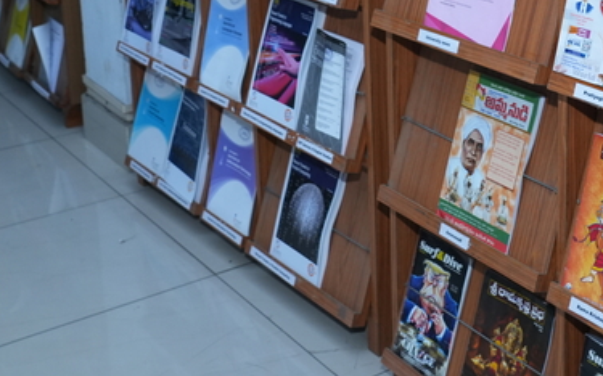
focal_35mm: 64
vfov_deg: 19.4
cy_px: -39
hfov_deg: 31.4
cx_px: 459
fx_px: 1051
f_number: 5
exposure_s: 1/160
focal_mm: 24
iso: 1250
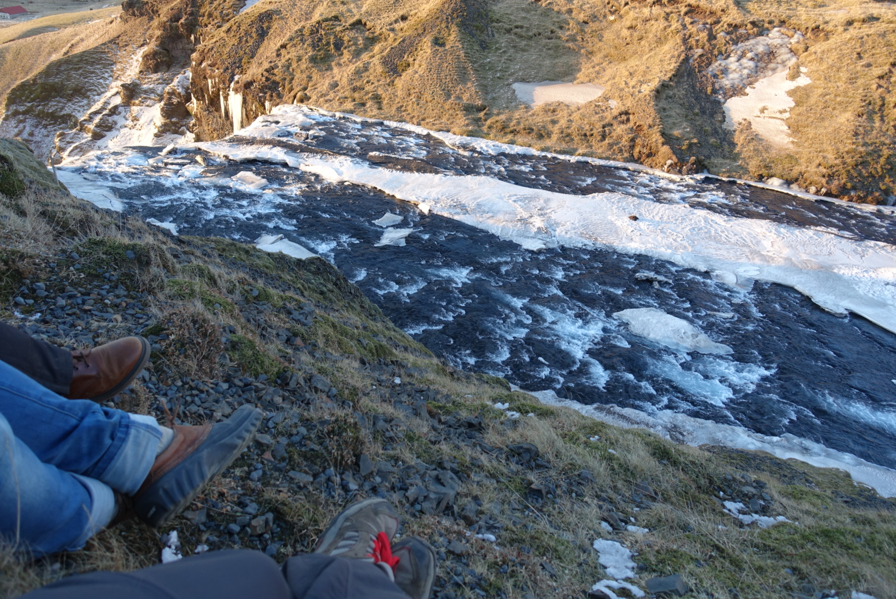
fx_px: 598
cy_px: 300
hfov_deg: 73.7
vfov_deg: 53.2
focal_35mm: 24
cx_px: 448
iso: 125
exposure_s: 1/80
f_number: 3.2
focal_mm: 8.8
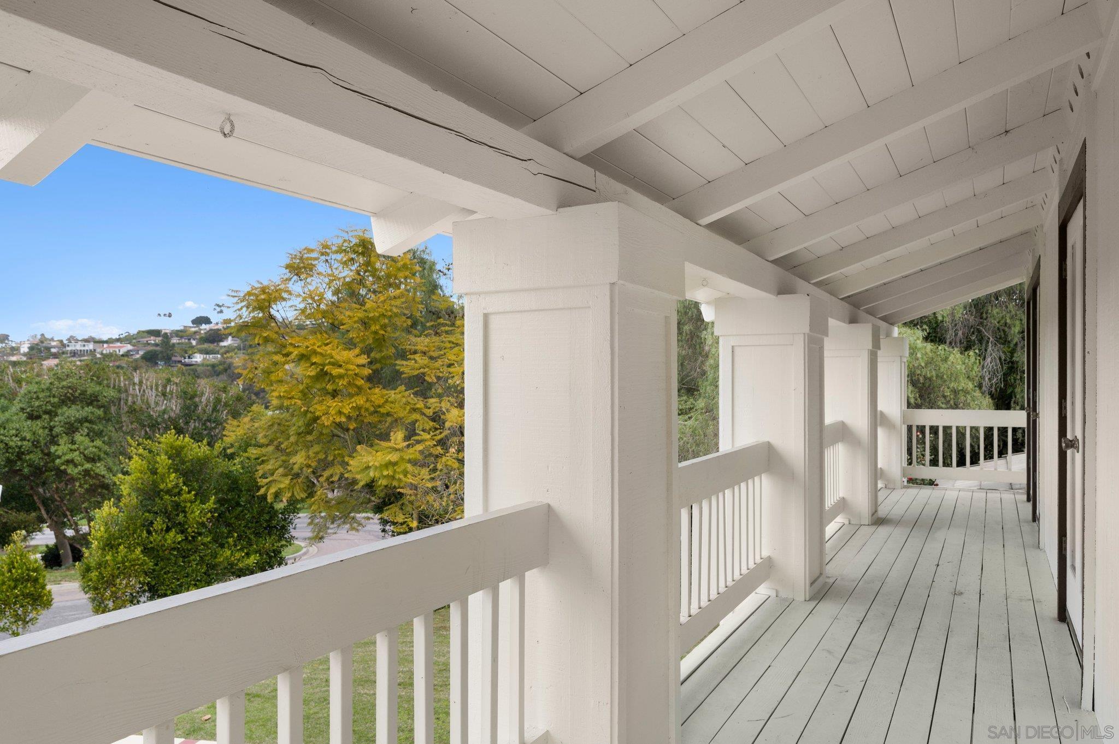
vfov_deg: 54.0
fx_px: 730
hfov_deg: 74.9
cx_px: 560
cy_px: 372
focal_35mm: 24
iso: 400
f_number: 8
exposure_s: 1/200
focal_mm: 23.5
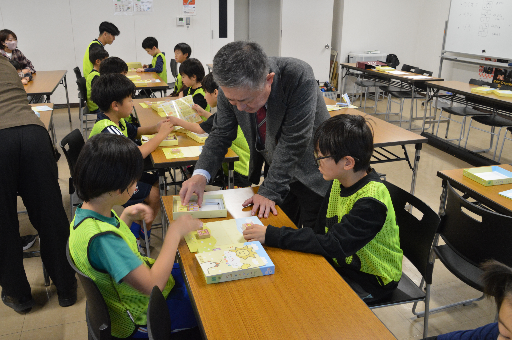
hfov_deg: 59.5
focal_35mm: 32
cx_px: 256
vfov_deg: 41.6
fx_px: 448
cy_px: 170
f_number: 8
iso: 800
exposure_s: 1/15
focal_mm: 21
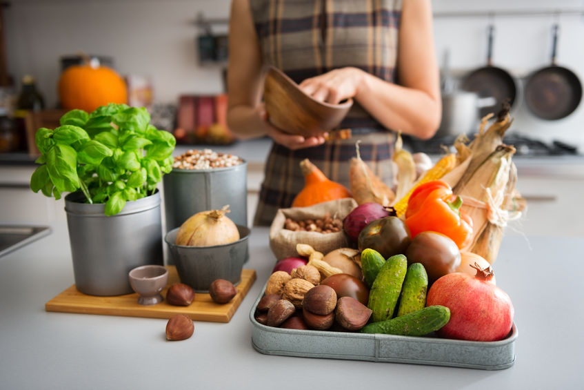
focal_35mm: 34
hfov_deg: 55.8
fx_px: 552
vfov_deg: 38.9
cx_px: 292
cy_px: 195
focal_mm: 34
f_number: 2.8
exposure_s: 1/125
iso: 160
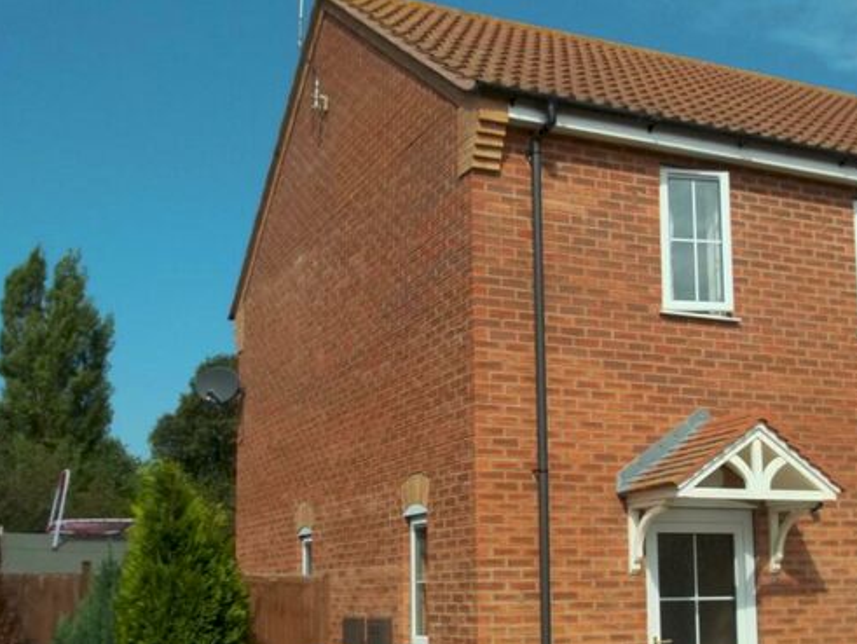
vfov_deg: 30.6
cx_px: 489
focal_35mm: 47
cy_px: 455
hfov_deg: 40.3
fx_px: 1164
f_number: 8
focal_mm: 5.9
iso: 64
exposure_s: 1/200
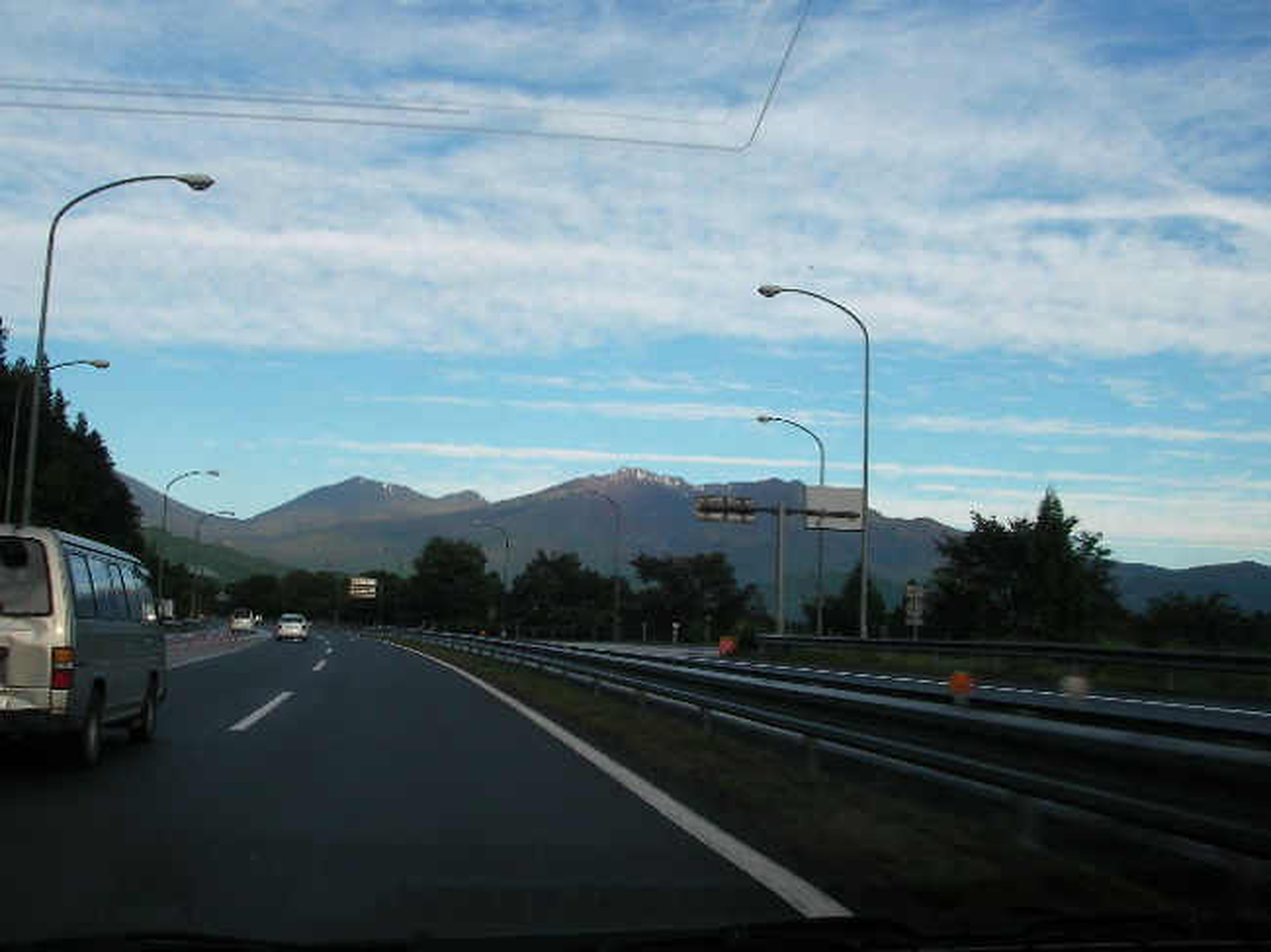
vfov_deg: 37.7
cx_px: 636
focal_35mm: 38
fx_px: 1395
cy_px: 476
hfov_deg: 49.0
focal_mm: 6.3
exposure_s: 1/147
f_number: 6.6
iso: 50
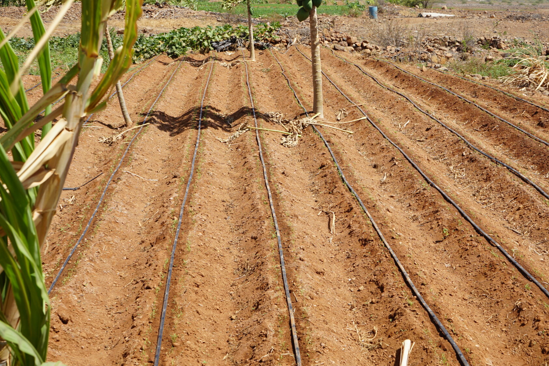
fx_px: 763
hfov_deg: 39.3
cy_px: 159
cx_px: 344
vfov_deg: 27.0
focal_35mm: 50
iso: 100
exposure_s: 1/125
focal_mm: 33
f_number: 11
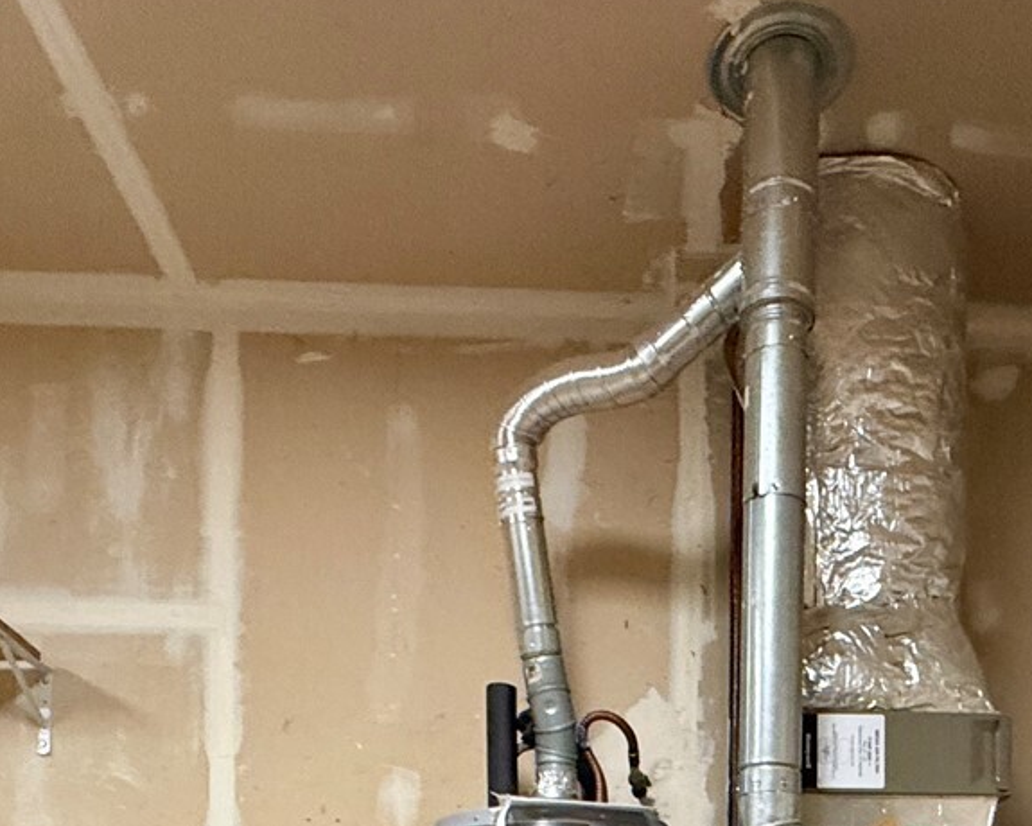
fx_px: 1161
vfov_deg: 31.7
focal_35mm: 38
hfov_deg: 47.6
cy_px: 1025
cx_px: 628
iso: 400
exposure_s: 1/60
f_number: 2.2
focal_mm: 2.22
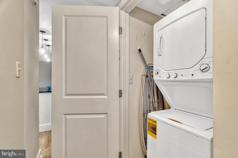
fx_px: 106
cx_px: 119
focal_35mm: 16
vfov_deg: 73.7
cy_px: 79
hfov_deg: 96.8
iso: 1250
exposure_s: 1/15
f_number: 7.1
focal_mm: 16
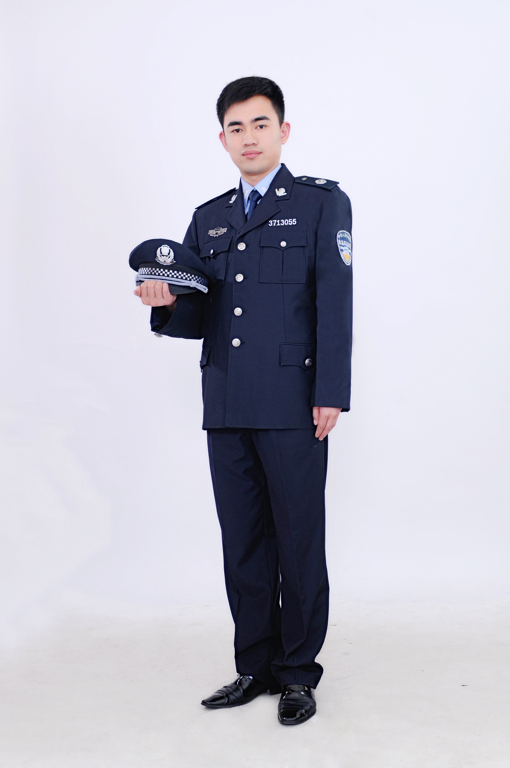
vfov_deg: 42.4
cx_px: 255
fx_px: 991
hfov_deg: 28.9
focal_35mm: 46
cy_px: 384
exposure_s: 1/80
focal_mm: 31
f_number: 5.6
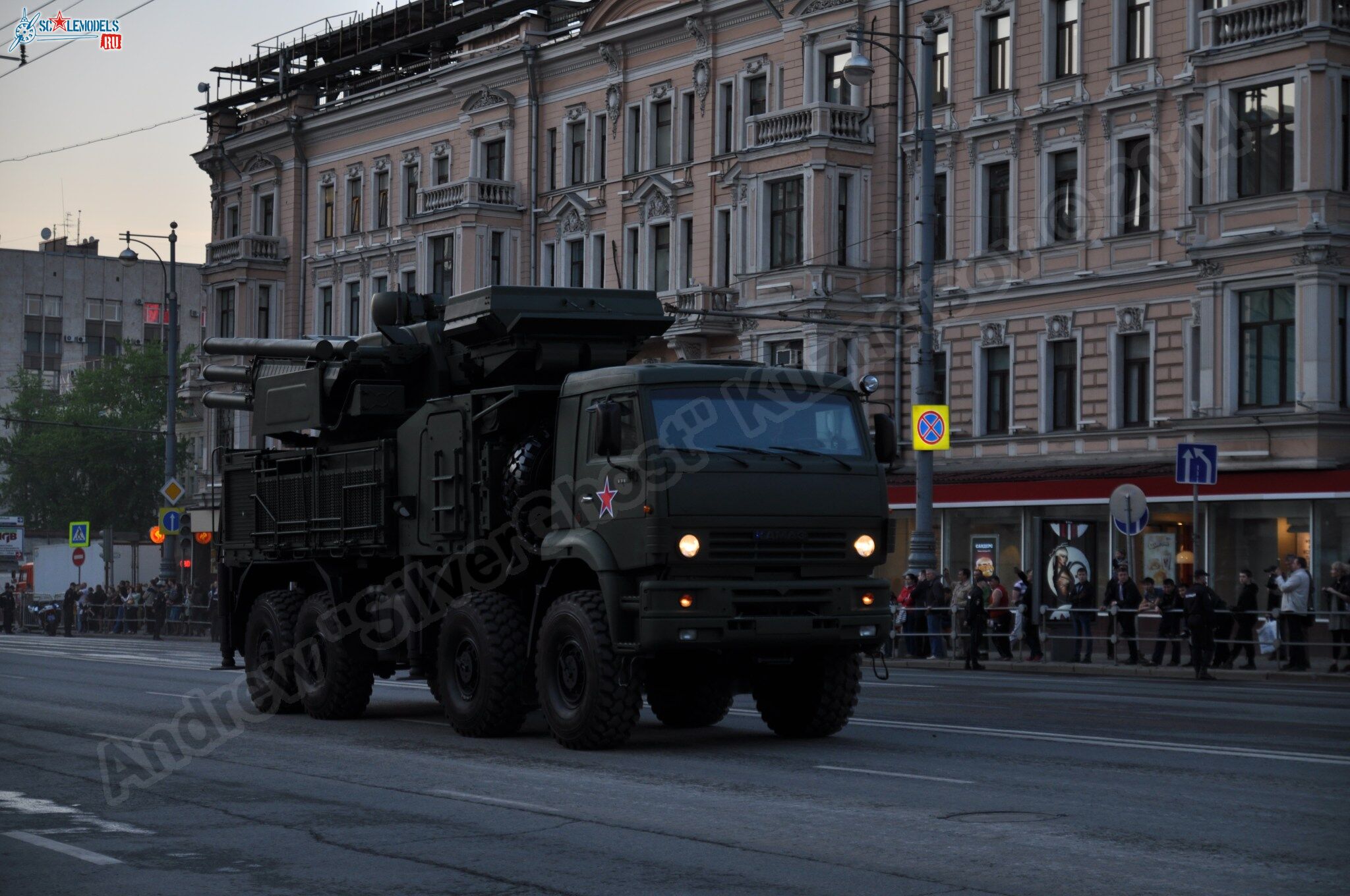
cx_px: 675
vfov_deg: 18.9
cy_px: 448
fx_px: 2697
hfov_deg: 28.1
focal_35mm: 72
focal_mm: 48
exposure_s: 1/160
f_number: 2.8
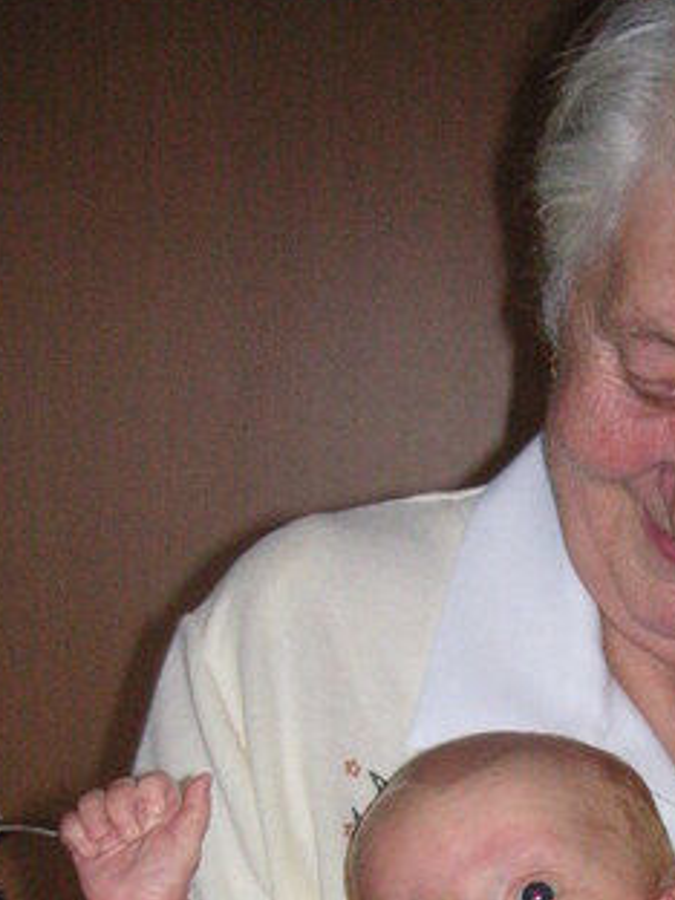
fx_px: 2470
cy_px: 972
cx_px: 614
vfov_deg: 19.8
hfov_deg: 15.4
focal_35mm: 95
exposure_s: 1/45
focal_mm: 6.1
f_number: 2.8
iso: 160
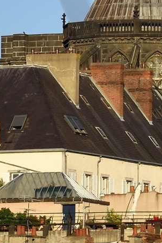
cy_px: -90
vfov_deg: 2.3
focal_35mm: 895
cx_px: 288
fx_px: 6050
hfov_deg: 1.5
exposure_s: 1/400
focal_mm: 170
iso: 200
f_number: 10
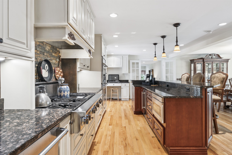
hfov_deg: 82.6
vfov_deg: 60.7
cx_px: 116
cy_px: 78
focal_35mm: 20
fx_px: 132
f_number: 9
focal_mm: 20.5
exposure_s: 1.6
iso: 100
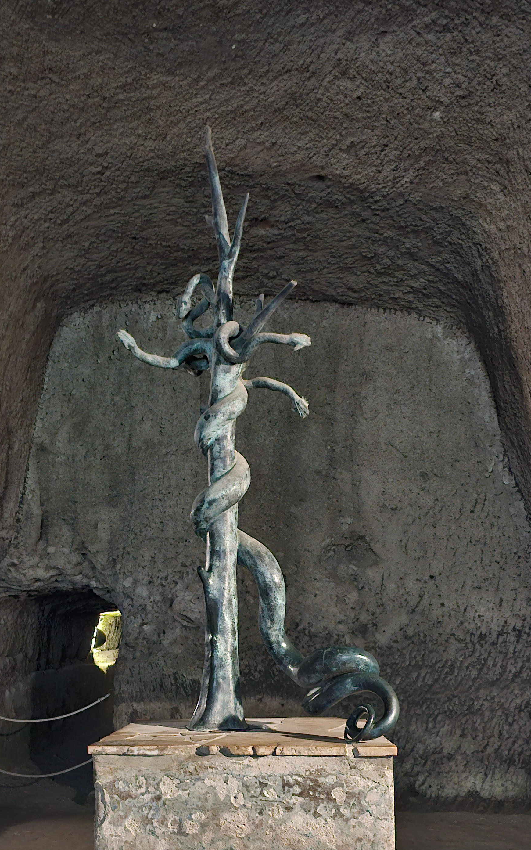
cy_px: 576
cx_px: 249
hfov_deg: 36.3
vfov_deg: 54.1
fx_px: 810
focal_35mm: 35
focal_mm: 6.3
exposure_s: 1/17
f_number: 1.7
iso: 1000
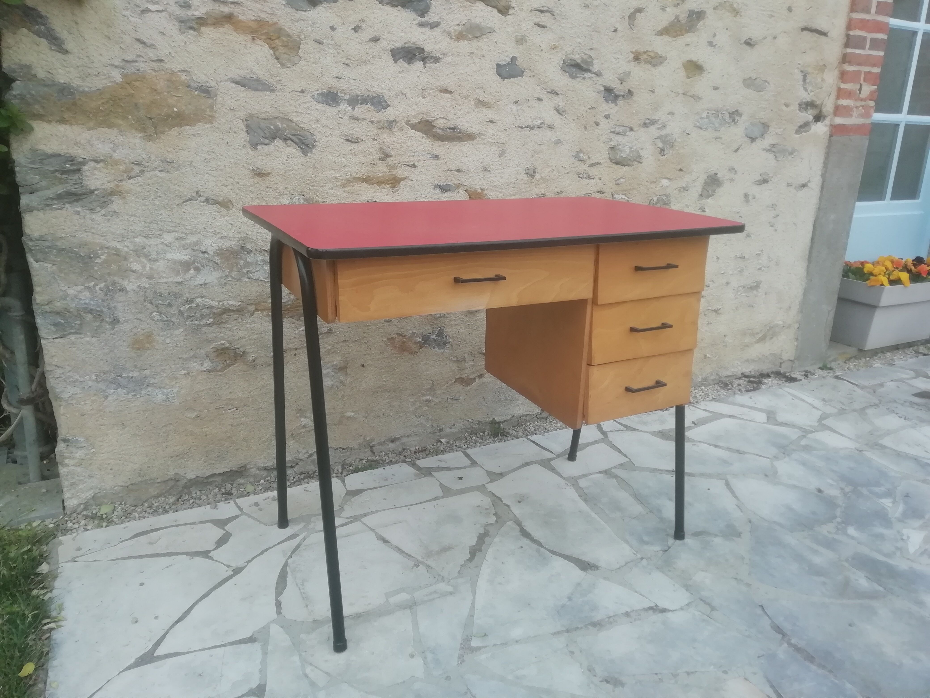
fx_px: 699
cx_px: 465
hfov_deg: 67.3
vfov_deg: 53.1
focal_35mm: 26
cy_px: 349
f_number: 2.2
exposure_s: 1/232
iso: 50
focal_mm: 3.46
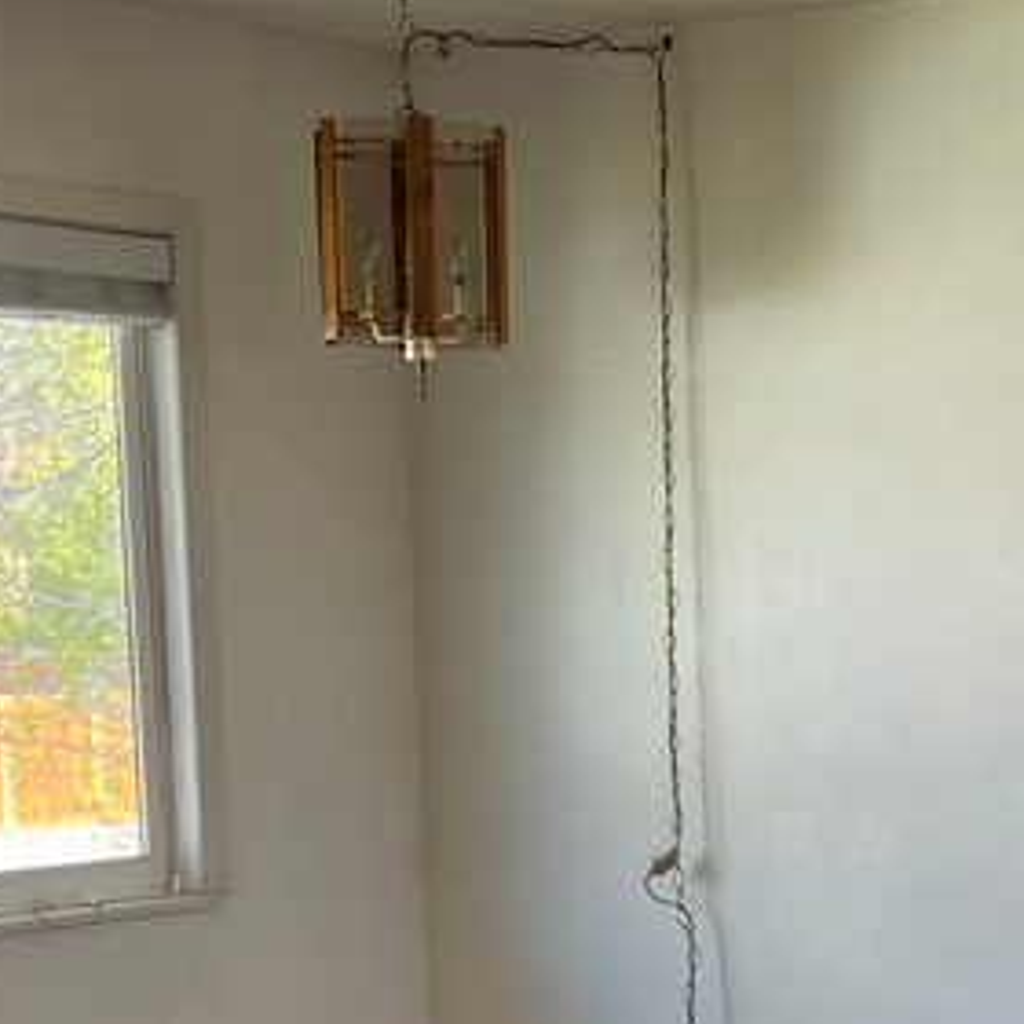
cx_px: 1028
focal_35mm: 84
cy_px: 1075
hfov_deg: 20.0
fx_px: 2811
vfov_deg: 19.9
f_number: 1.6
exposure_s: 1/120
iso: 80
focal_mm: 5.1
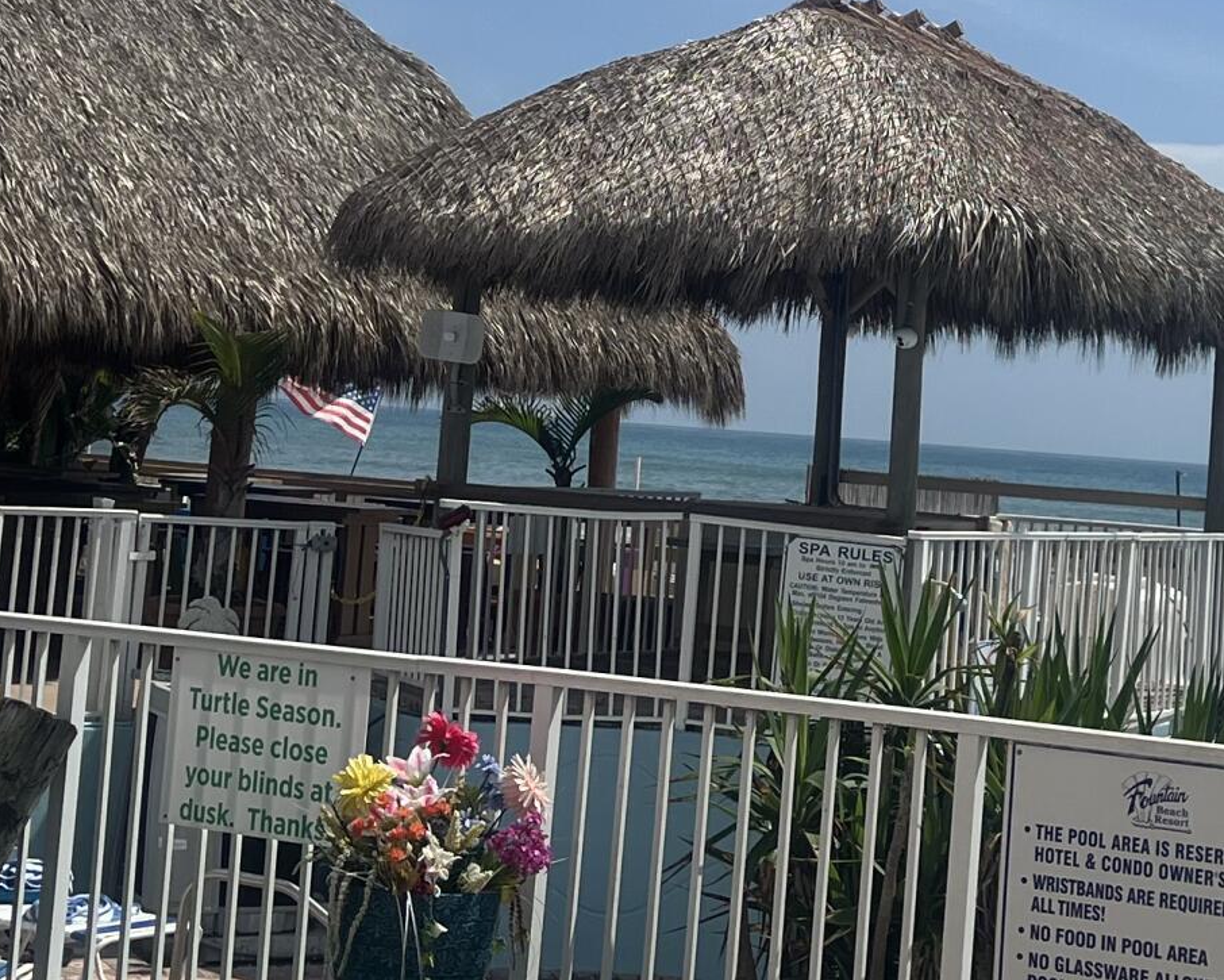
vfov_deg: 18.2
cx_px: 834
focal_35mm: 84
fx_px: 3043
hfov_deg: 22.6
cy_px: 253
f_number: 1.5
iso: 50
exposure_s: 1/8000
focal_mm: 5.7
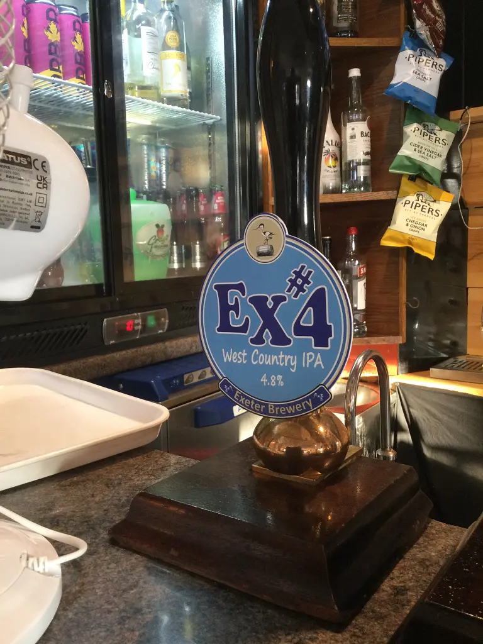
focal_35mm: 31
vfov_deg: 58.4
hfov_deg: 45.4
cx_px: 242
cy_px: 322
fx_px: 577
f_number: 2.4
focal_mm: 3.3
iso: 100
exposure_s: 1/33
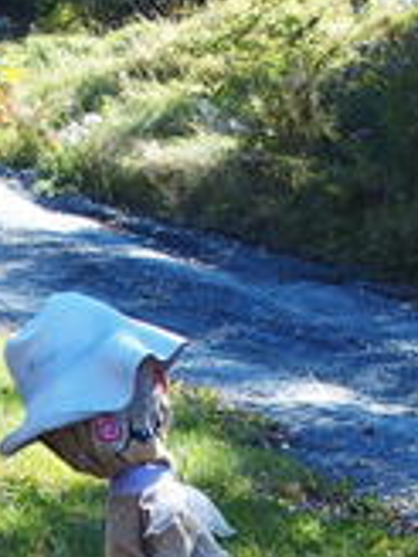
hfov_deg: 12.9
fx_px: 1852
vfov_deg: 16.1
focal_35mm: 115
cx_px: 146
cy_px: 751
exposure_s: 1/200
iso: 100
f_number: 3.5
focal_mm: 9
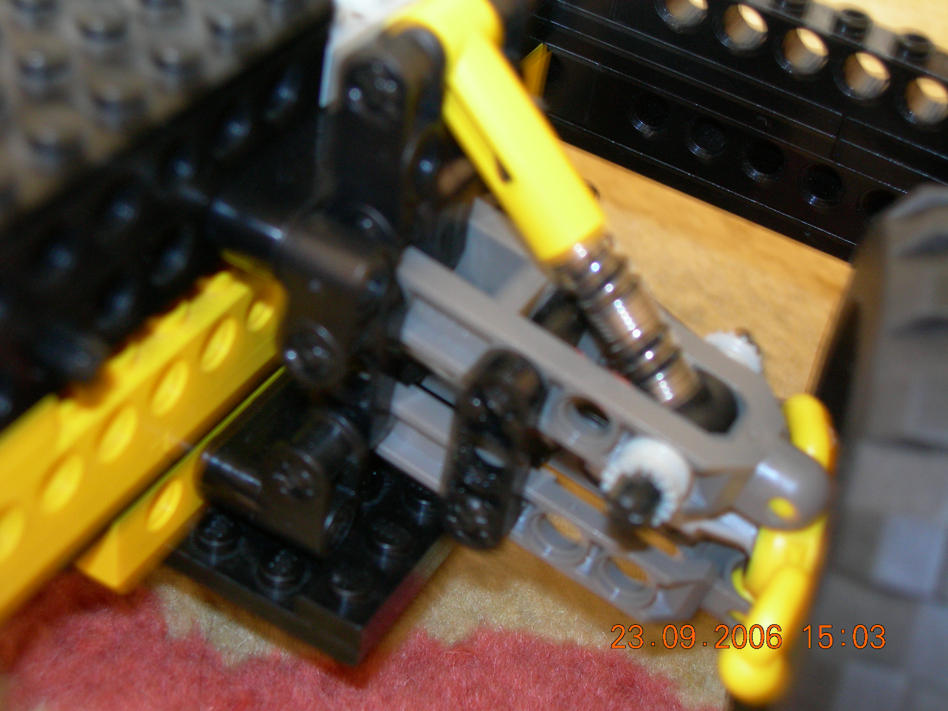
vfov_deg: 24.0
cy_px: 356
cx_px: 474
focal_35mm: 61
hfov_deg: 31.7
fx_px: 1671
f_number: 3.5
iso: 200
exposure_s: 1/3.4
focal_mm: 12.7
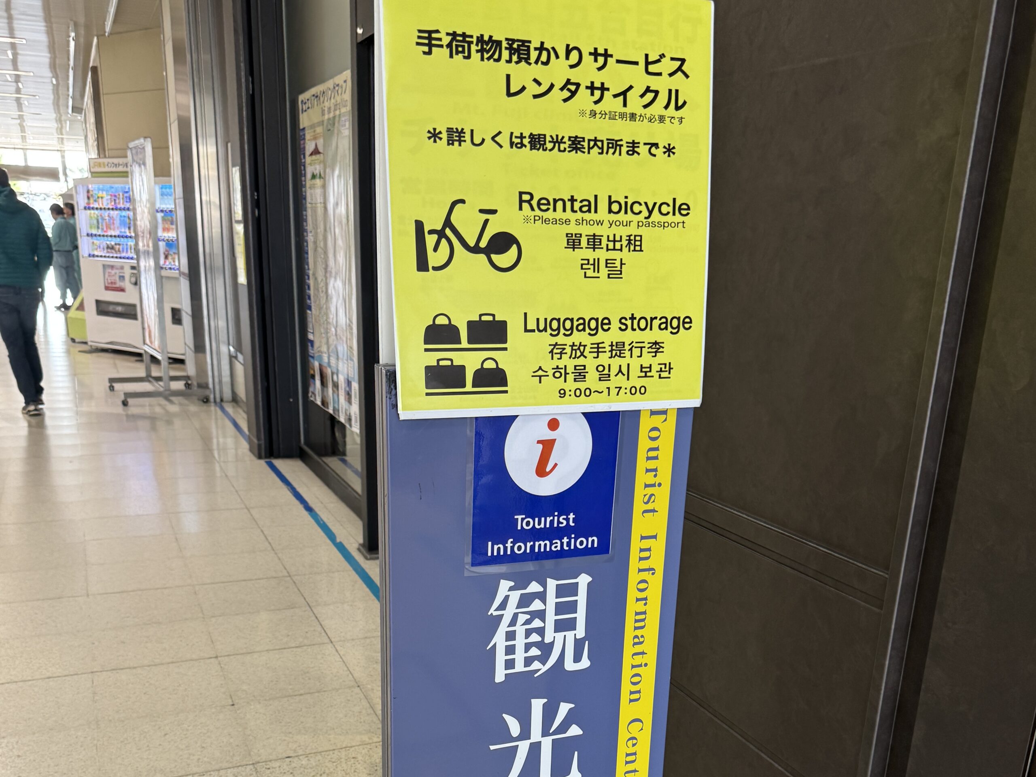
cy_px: 388
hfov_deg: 71.6
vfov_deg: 56.8
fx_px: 718
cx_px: 518
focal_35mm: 24
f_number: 1.78
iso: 100
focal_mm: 6.76
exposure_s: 1/100
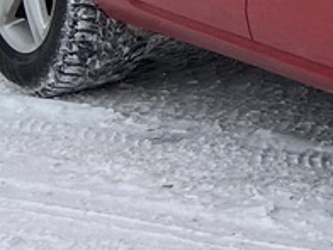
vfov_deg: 7.4
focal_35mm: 191
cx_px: 924
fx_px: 1837
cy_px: -308
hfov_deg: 8.9
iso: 32
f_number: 1.8
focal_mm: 4.25
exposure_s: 1/223
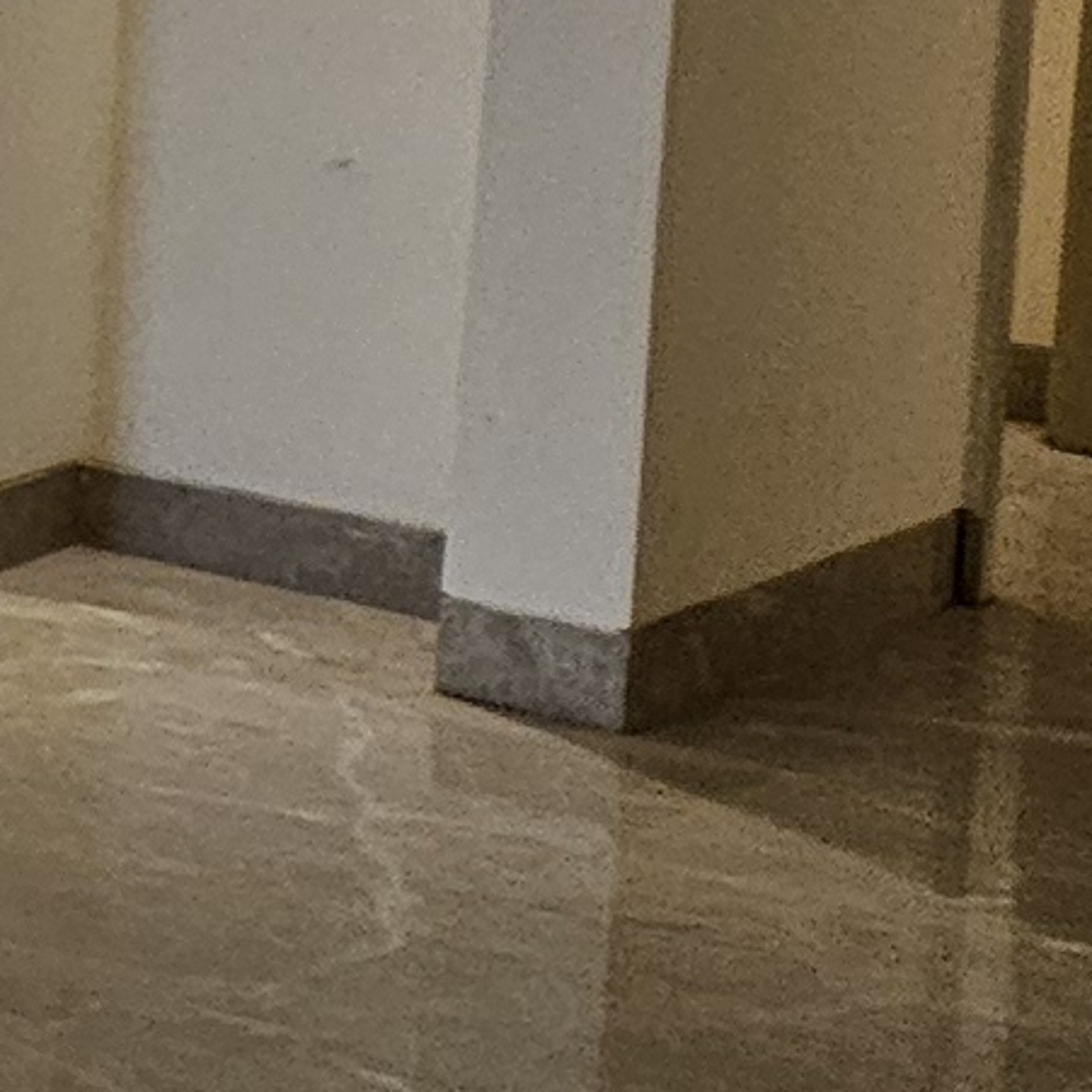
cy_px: -346
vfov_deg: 16.1
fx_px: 3640
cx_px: -2918
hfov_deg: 9.1
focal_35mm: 102
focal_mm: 2.2
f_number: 2.2
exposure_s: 1/50
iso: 64
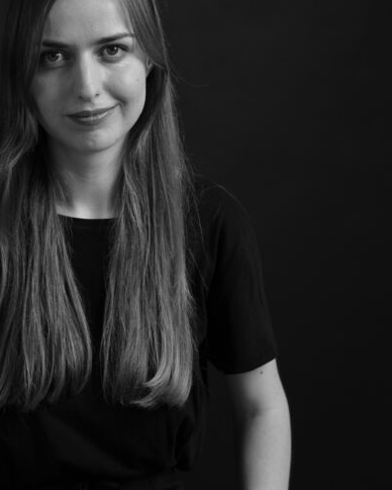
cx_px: 73
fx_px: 1465
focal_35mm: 101
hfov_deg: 15.1
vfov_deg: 19.0
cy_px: 245
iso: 160
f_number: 2.8
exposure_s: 1/125
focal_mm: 52
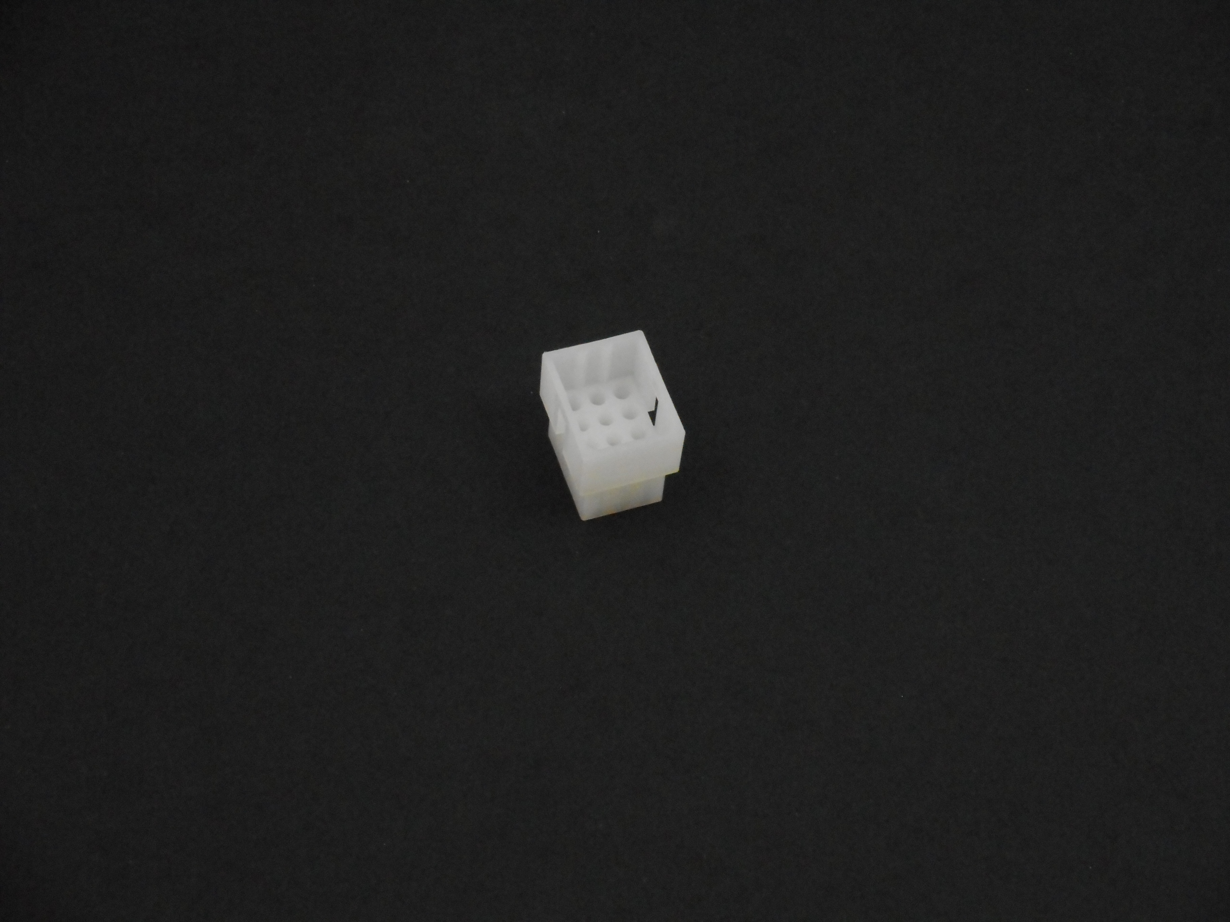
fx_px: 3162
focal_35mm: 89
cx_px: 615
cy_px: 461
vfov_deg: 16.6
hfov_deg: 22.0
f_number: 5.6
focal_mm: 15.9
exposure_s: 1/50
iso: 800
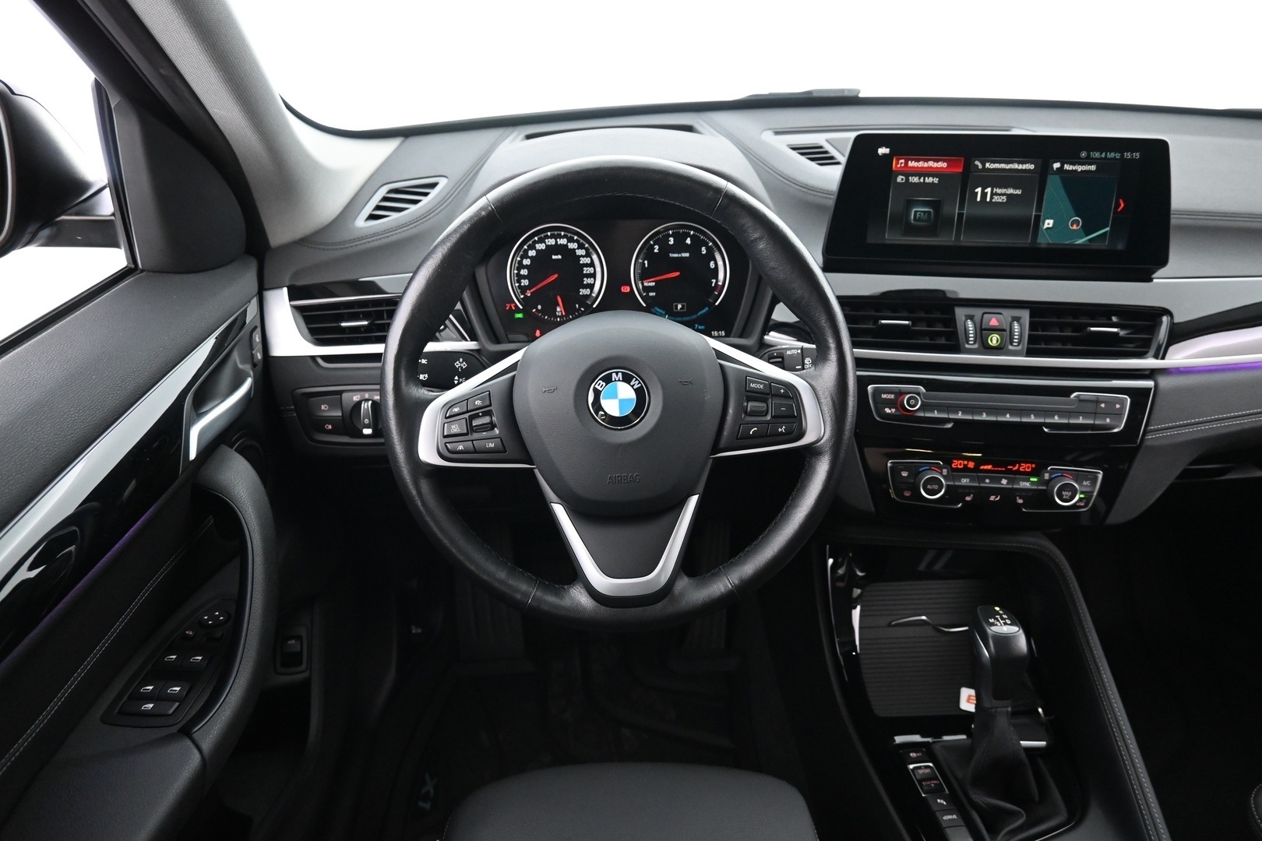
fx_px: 841
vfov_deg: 53.1
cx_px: 631
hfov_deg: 73.7
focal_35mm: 24
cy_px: 420
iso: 3200
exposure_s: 1/25
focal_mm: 16
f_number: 3.5
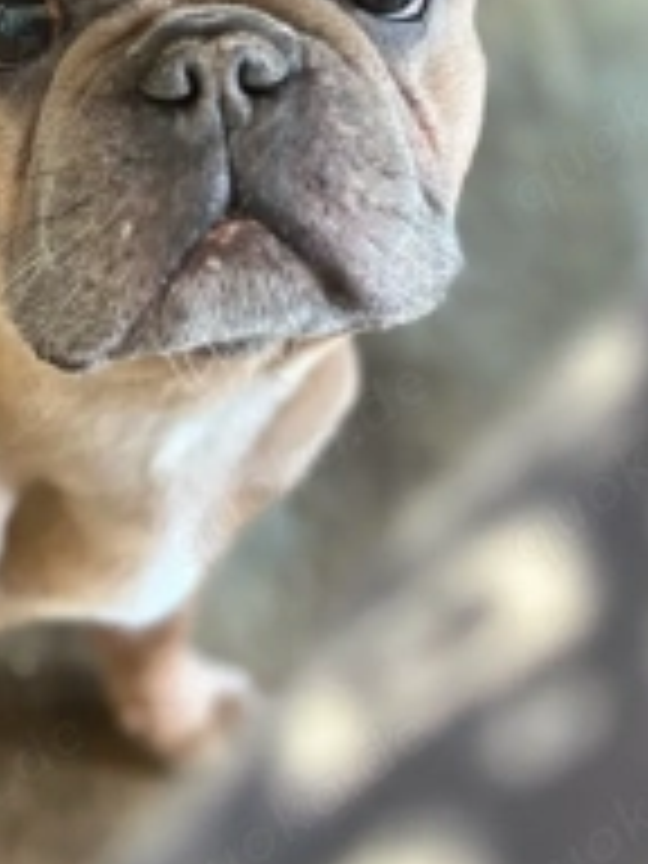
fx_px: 2496
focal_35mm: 100
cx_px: 50
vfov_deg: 19.4
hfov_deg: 14.6
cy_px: 162
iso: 500
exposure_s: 1/33
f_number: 1.78
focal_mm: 6.86
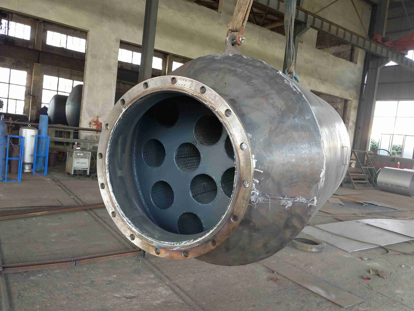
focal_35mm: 26
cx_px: 206
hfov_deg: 67.3
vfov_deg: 53.1
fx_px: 311
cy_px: 159
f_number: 1.7
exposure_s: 1/100
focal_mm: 4.32
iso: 125
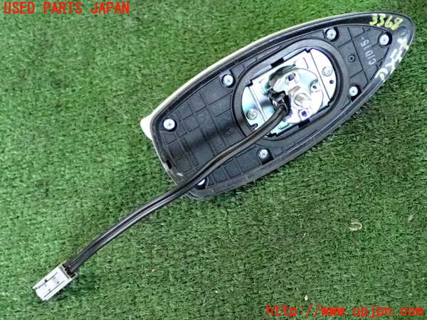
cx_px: 214
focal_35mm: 50
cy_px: 160
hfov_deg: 38.2
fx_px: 617
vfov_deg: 29.1
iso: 5000
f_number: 3.2
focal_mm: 9.01
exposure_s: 1/125
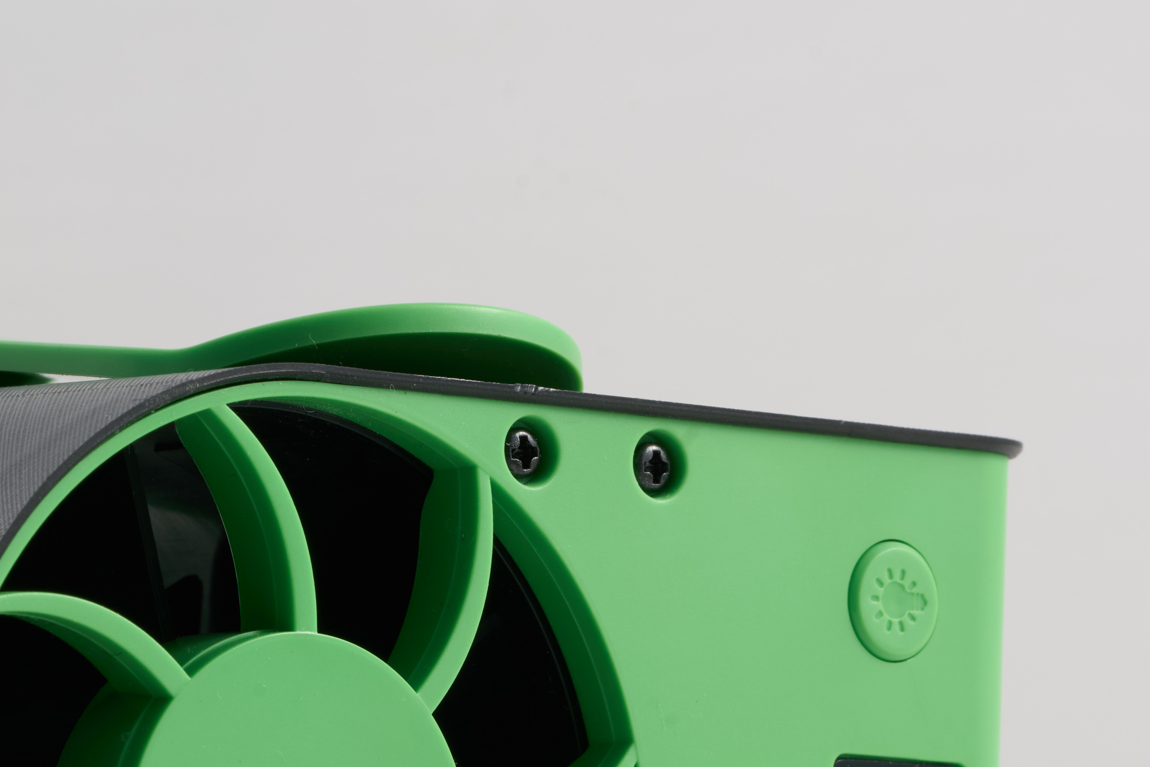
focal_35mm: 233
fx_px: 7444
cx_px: 401
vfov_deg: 5.9
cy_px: 714
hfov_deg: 8.8
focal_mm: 90
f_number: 16
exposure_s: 1/4
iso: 125
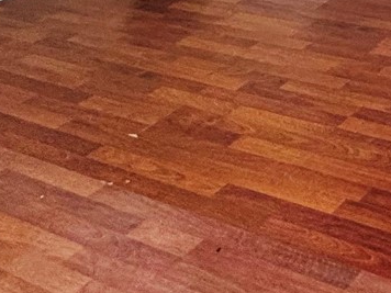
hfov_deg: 23.7
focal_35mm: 63
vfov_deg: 17.0
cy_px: -298
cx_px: 601
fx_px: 712
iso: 200
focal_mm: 2.22
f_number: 2.2
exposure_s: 1/99
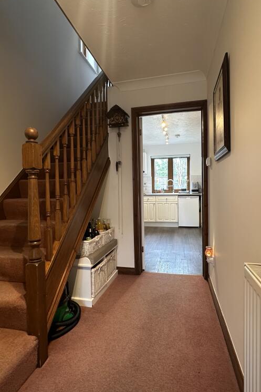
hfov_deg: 61.9
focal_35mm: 20
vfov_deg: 84.0
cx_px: 134
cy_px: 195
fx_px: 218
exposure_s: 1/50
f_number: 2.2
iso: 160
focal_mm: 2.22
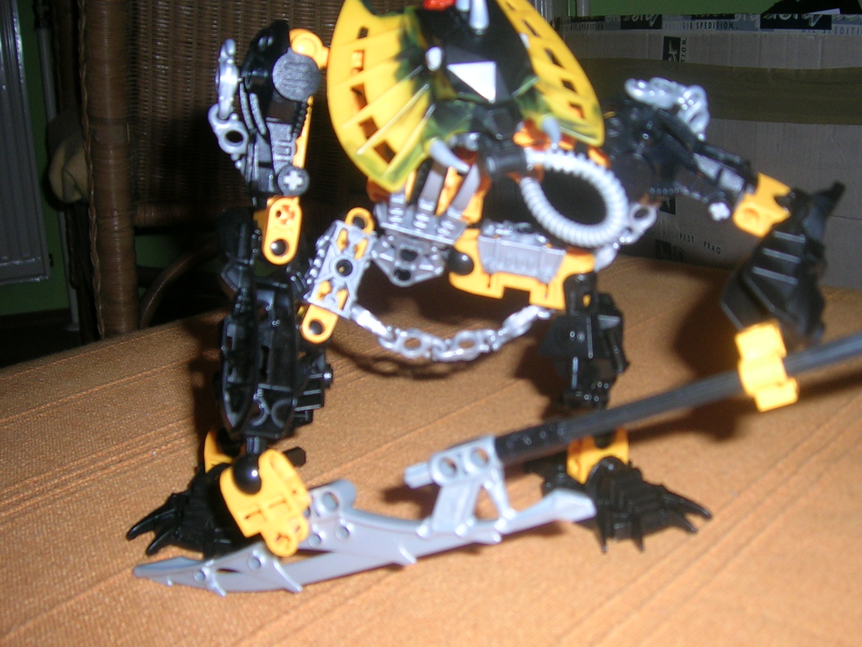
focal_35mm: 41
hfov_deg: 45.6
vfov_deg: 35.1
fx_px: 1021
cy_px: 316
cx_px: 502
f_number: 2.8
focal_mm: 5.4
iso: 50
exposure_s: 1/60.1
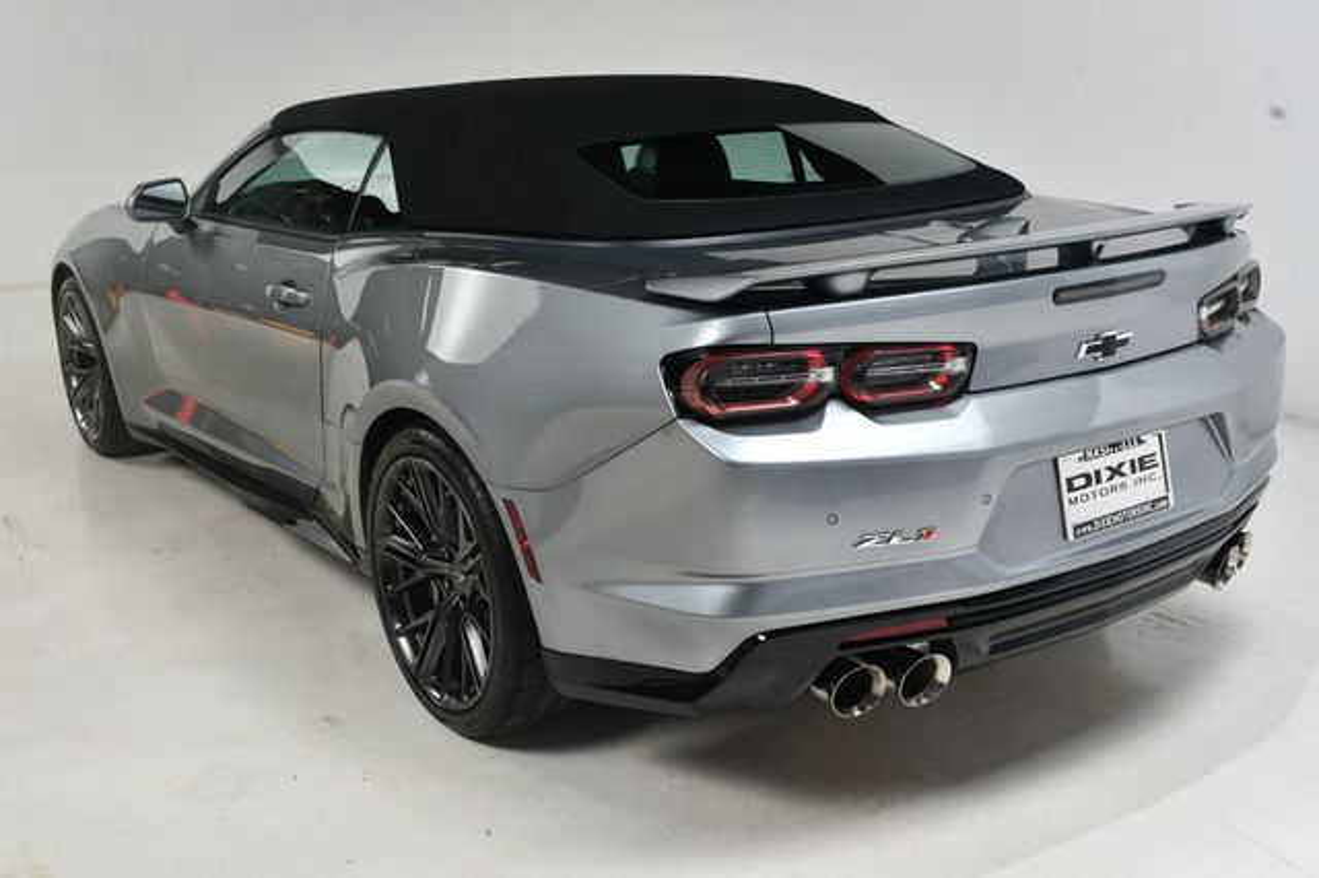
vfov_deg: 34.2
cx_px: 660
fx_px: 1428
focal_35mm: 39
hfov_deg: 49.6
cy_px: 439
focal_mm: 26
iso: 100
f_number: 13
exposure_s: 1/160
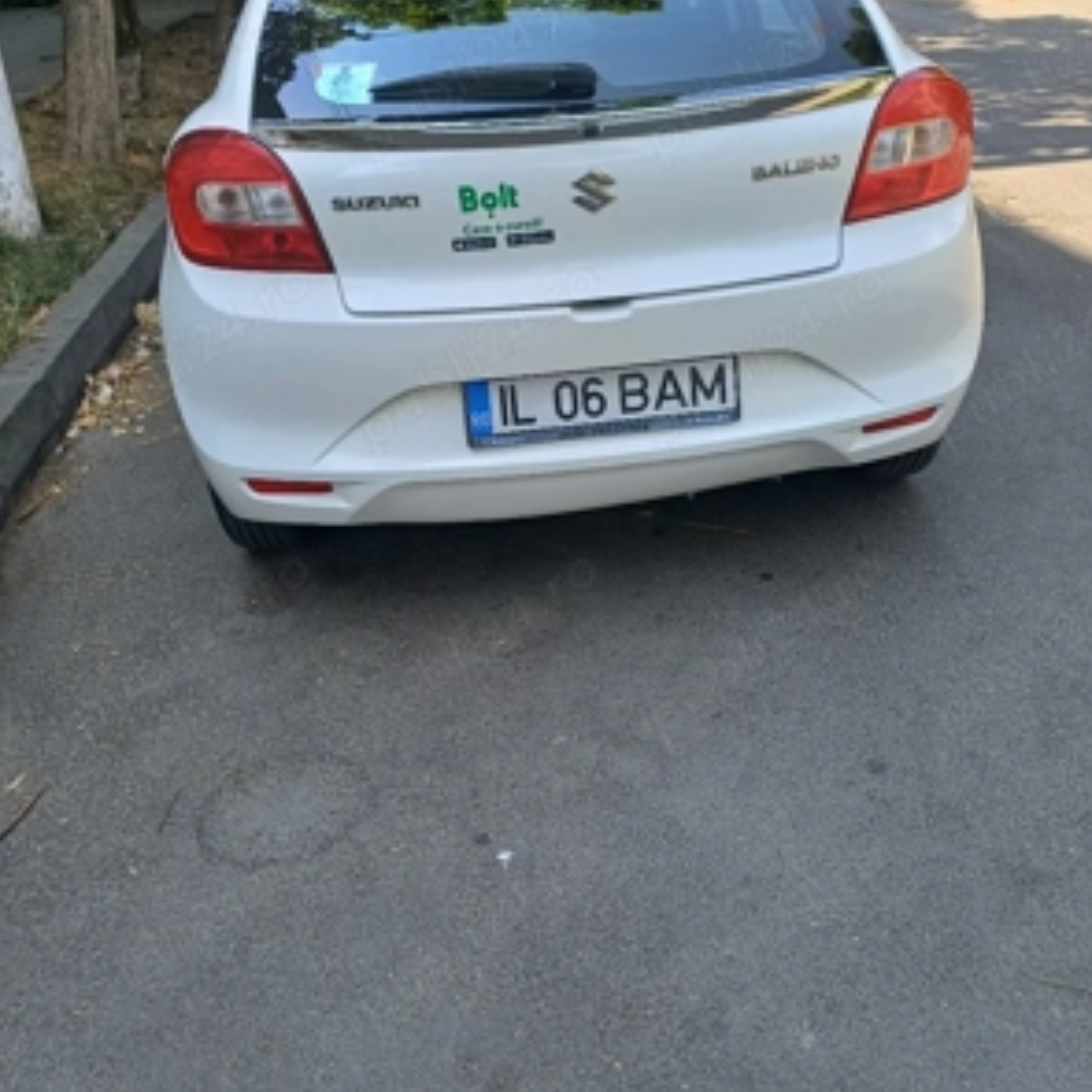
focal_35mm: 30
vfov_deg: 53.4
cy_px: 400
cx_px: 552
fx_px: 1071
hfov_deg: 54.0
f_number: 1.8
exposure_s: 1/238
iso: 50
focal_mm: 4.65
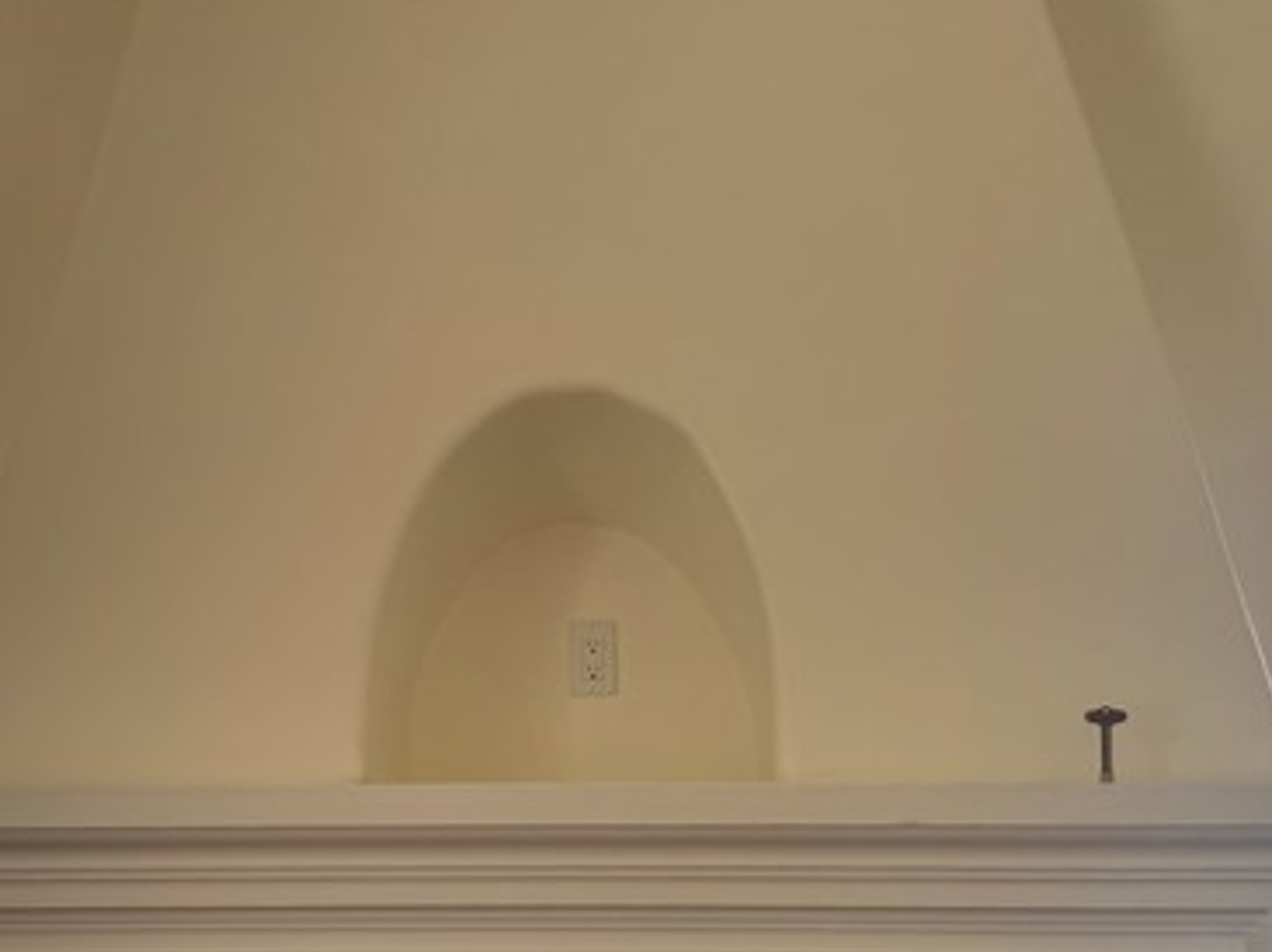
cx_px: 556
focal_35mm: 42
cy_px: 698
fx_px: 1542
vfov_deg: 33.7
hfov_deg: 44.7
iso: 80
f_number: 1.78
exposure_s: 1/121
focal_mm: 6.76
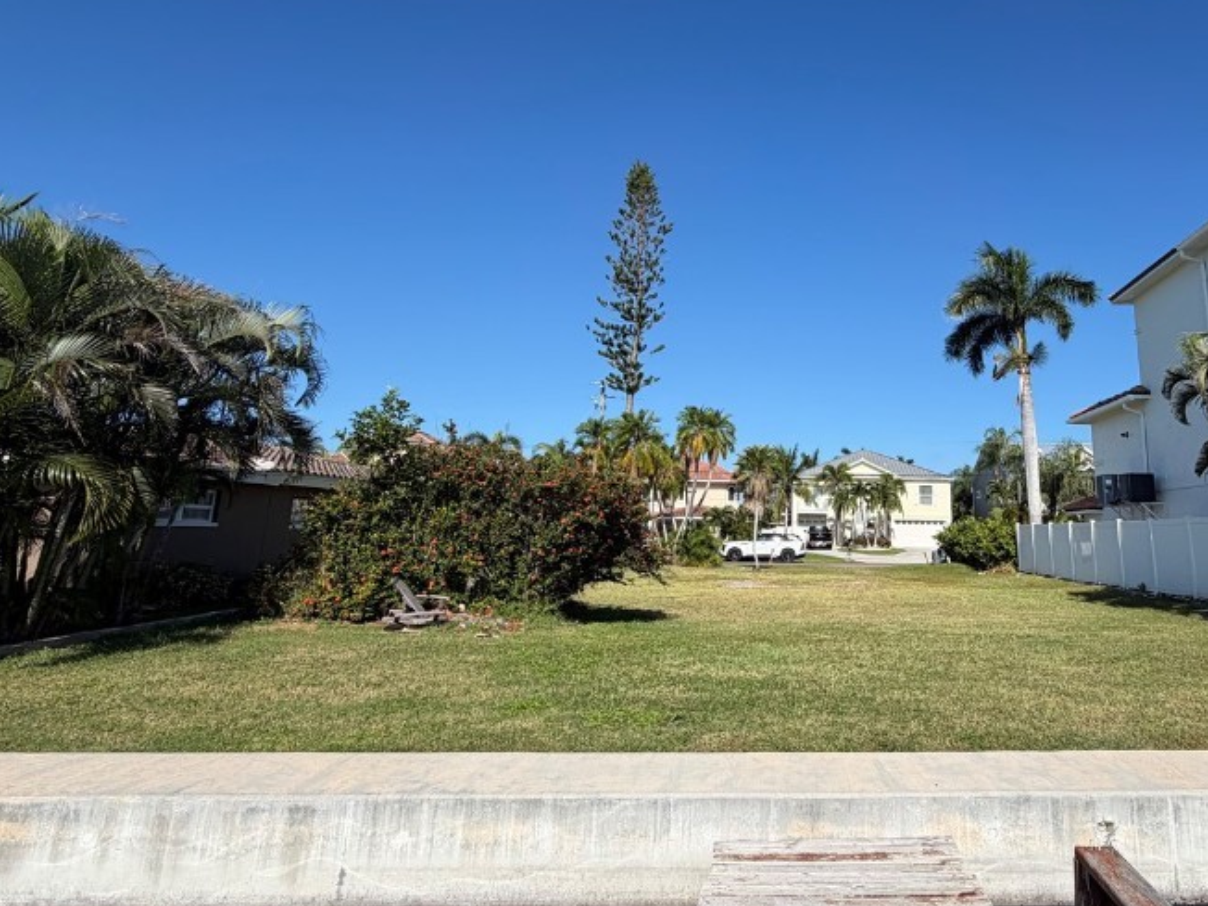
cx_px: 797
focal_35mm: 22
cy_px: 359
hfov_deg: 74.2
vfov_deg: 60.5
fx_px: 768
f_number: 2.2
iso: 25
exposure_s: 1/1050
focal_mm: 2.22
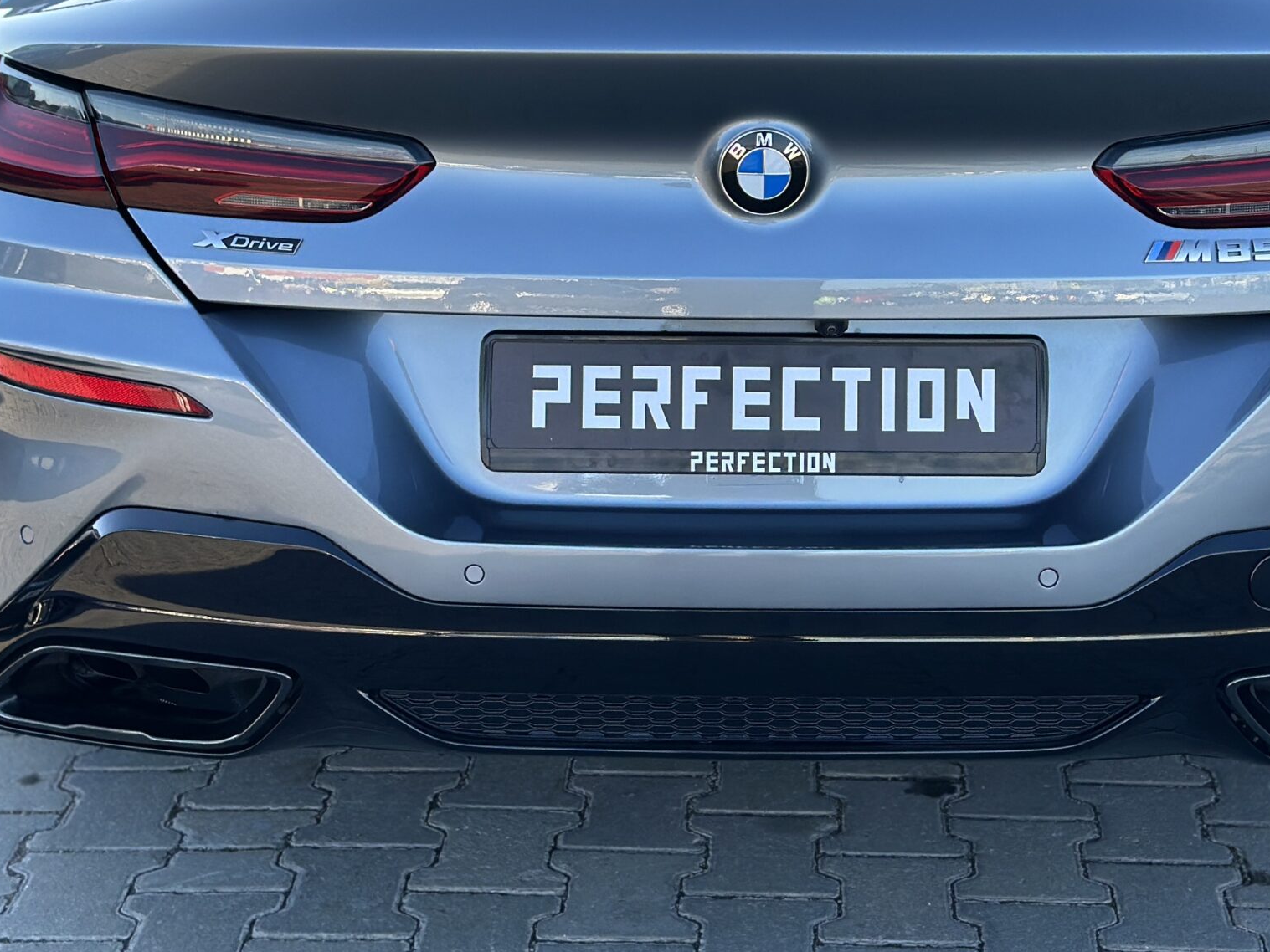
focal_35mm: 81
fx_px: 2972
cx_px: 733
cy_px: 164
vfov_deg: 18.0
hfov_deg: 24.1
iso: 80
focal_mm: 6.86
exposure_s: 1/903
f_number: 1.78
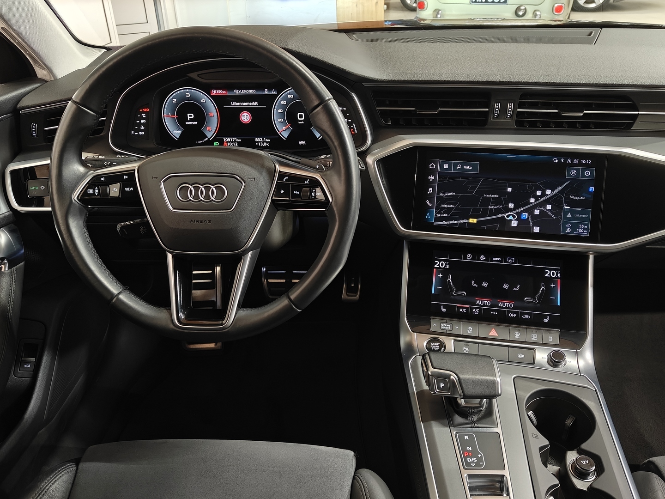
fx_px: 557
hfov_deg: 61.7
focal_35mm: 29
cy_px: 250
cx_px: 332
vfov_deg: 48.2
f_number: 1.8
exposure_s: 1/33
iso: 1250
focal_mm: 5.59
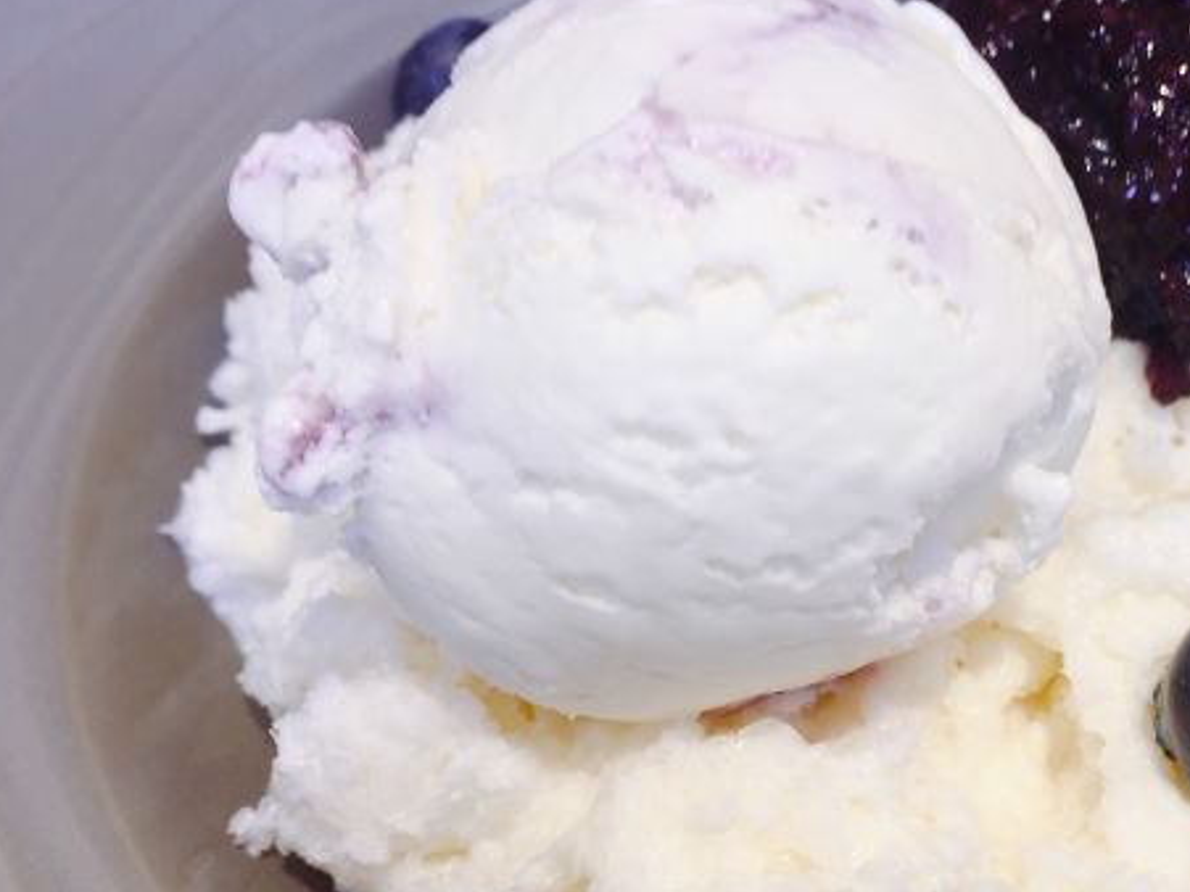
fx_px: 1547
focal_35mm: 45
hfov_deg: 41.2
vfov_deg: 32.0
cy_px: 553
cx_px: 847
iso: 32
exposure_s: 1/50
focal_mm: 4.15
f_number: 2.2
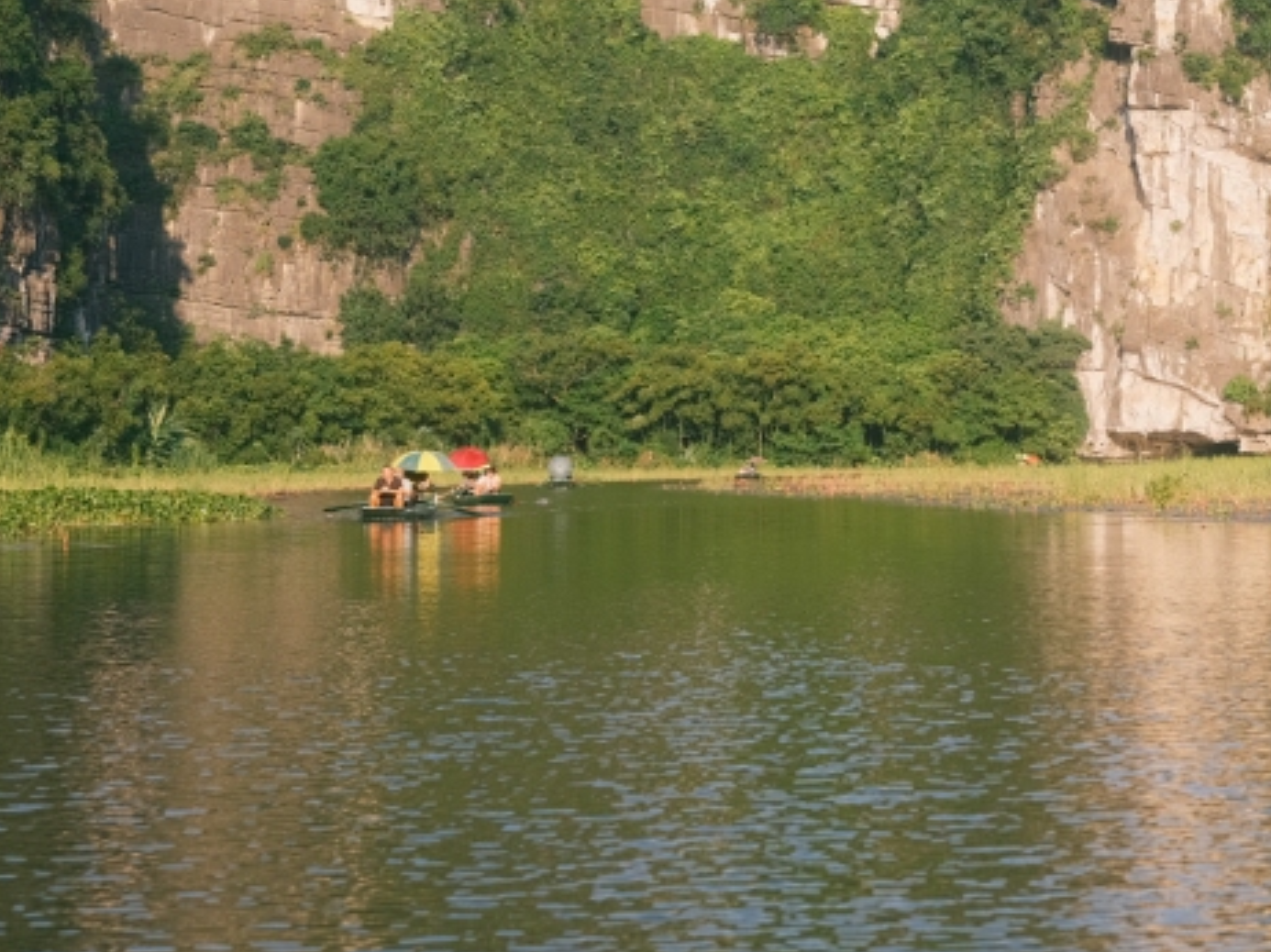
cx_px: 1169
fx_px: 4294
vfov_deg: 12.6
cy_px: 89
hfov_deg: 16.6
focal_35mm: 117
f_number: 5
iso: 400
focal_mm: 45
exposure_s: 1/680
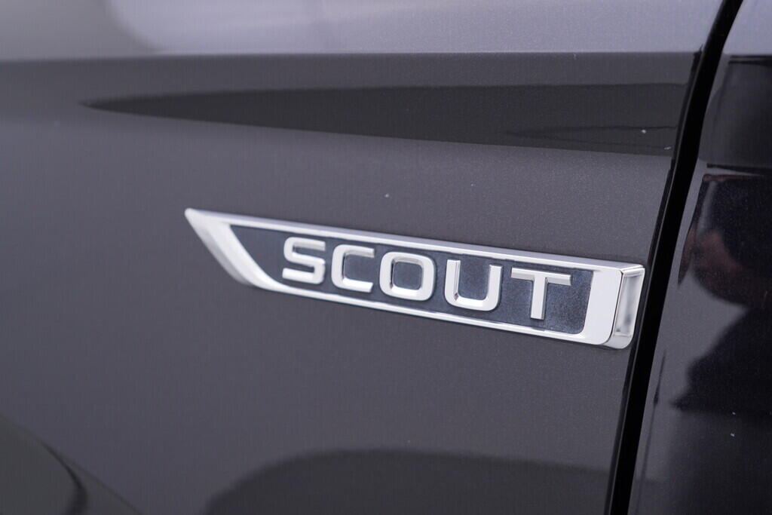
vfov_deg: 36.9
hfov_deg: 53.1
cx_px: 386
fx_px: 772
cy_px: 258
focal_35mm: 36
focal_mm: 24
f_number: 3.5
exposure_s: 1/60
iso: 125
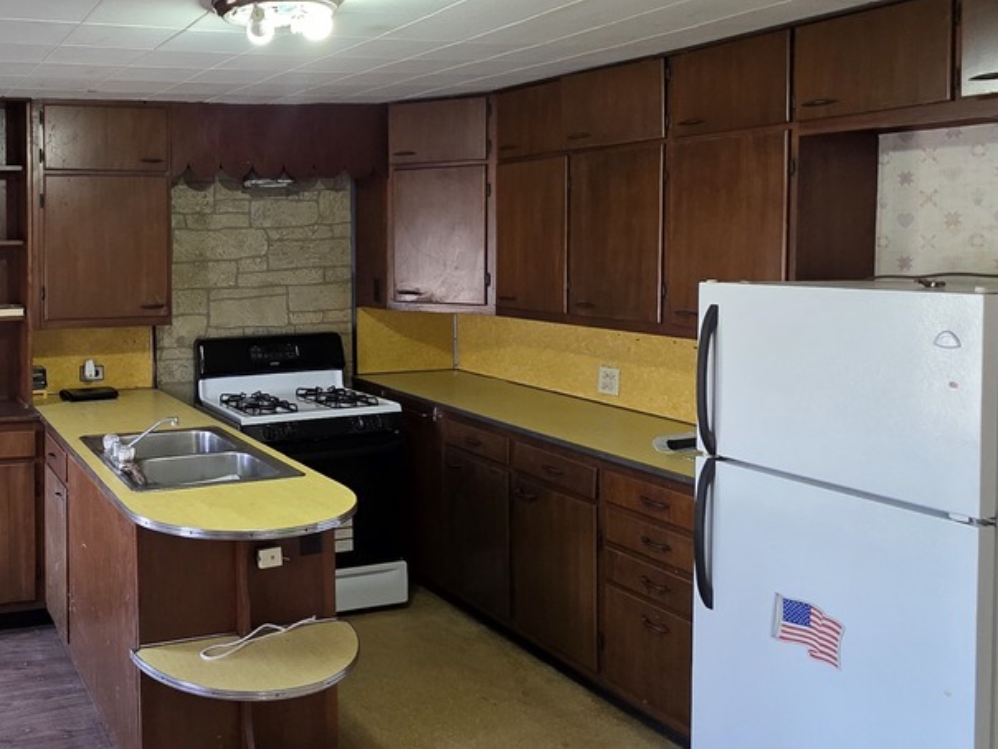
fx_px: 894
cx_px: 159
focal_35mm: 31
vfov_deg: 45.1
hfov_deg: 53.3
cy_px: 283
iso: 160
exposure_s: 1/120
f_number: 1.9
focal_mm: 2.2
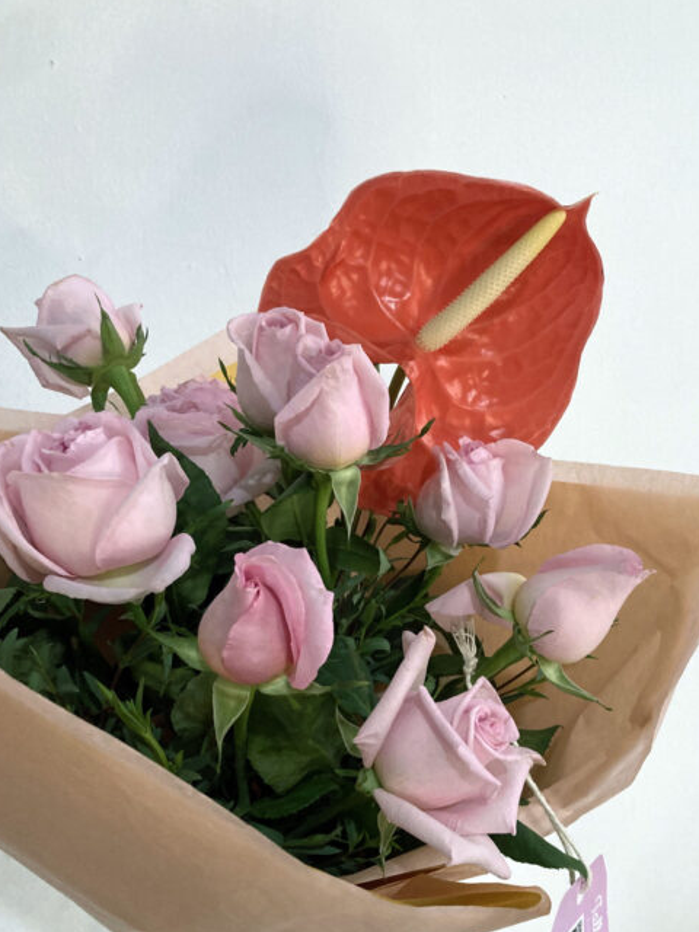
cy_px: 575
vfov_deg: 52.1
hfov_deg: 40.5
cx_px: 430
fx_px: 942
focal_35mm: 35
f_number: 1.8
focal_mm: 3.99
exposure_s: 1/60
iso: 160
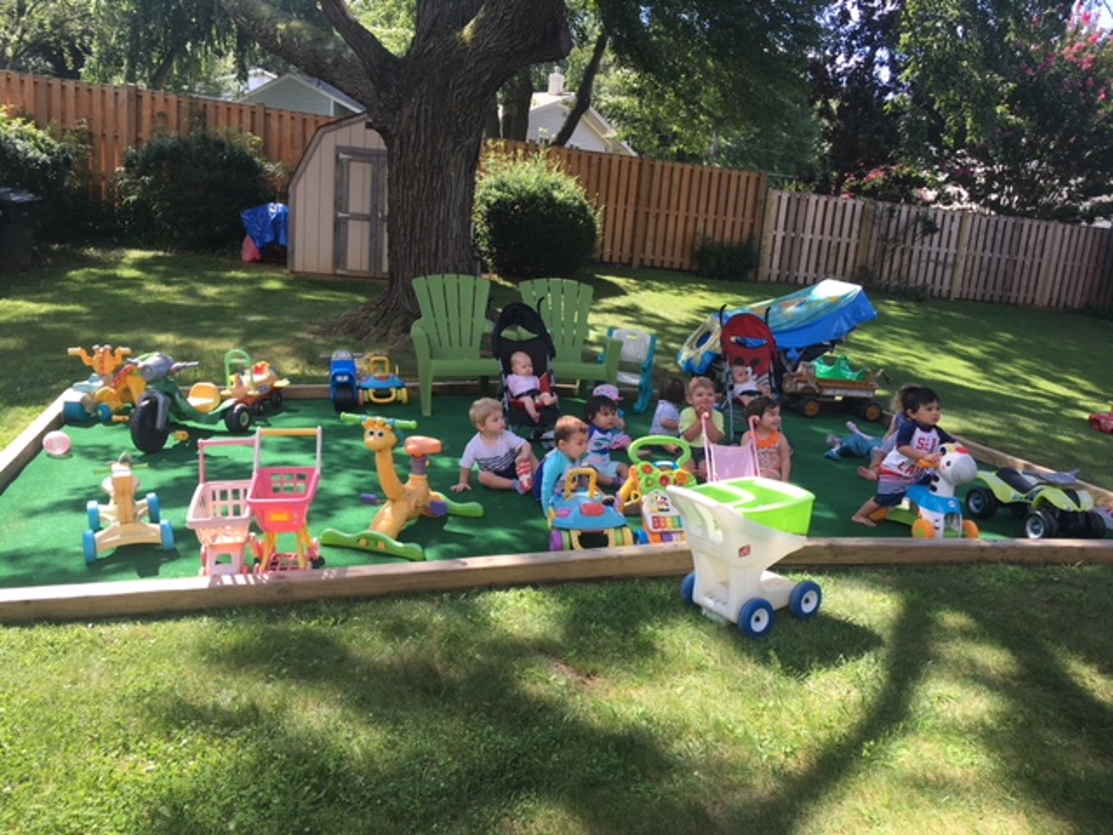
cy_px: 418
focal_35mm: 29
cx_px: 556
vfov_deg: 48.2
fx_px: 932
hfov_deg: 61.7
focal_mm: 4.15
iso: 25
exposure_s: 1/377
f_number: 2.2
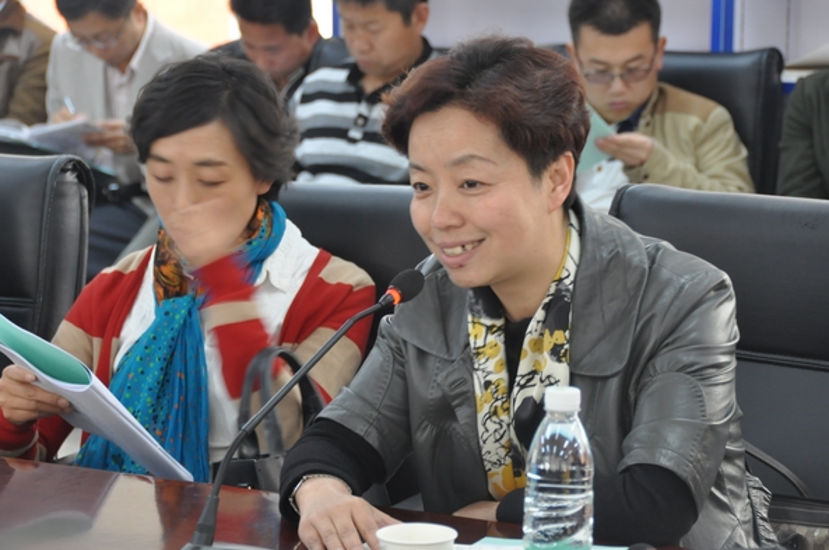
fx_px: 3241
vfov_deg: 9.7
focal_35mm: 141
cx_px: 439
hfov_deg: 14.6
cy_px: 295
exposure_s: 1/15
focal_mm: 82
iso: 800
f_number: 5
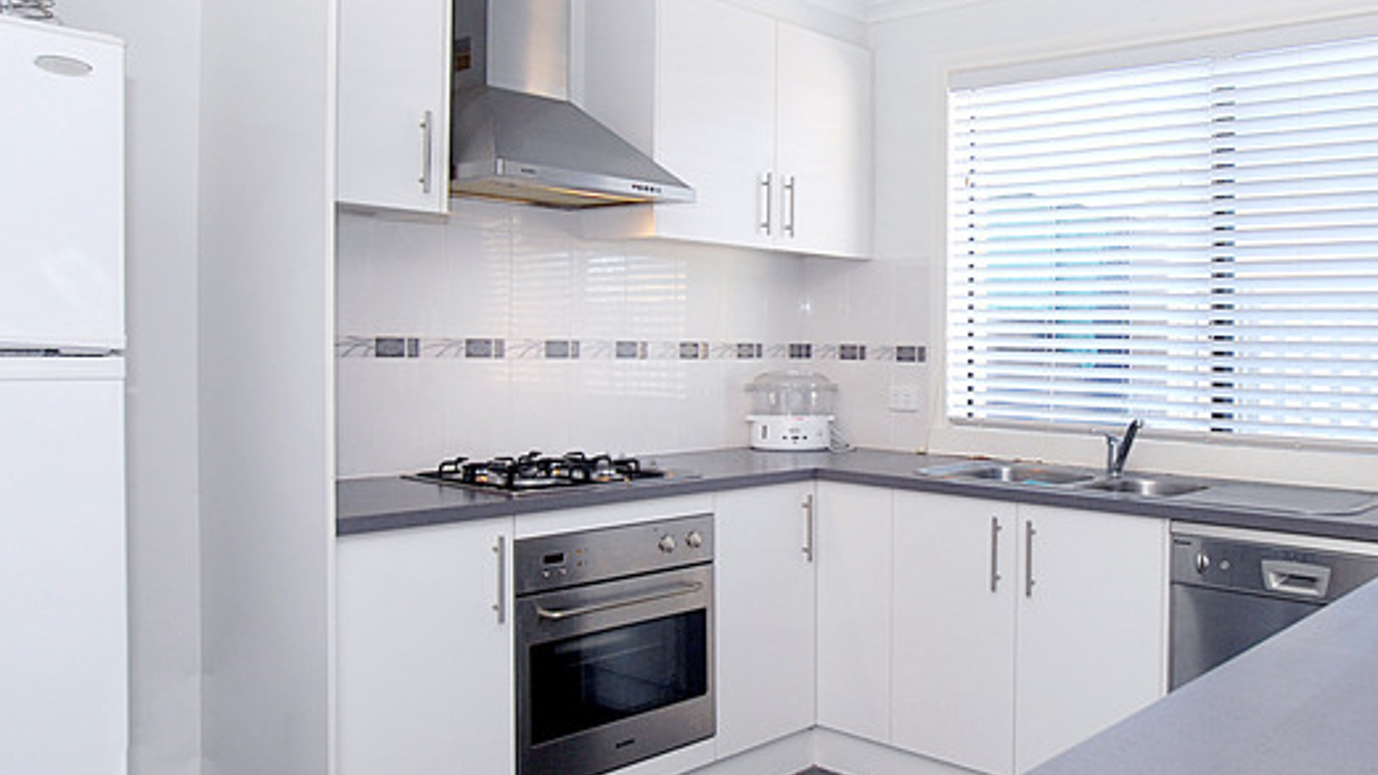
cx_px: 944
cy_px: 307
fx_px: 1060
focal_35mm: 29
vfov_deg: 40.0
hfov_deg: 64.0
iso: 200
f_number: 5.6
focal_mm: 12
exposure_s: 1/25
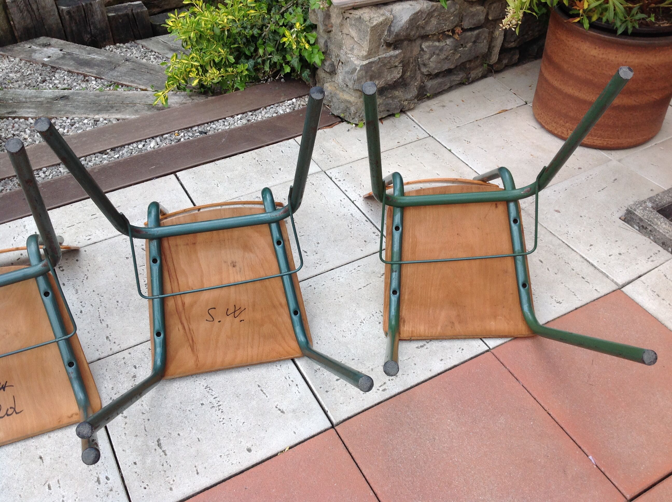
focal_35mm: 35
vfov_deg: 40.6
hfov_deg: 52.7
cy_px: 251
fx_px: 678
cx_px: 336
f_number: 2.4
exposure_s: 1/260
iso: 50
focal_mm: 4.28
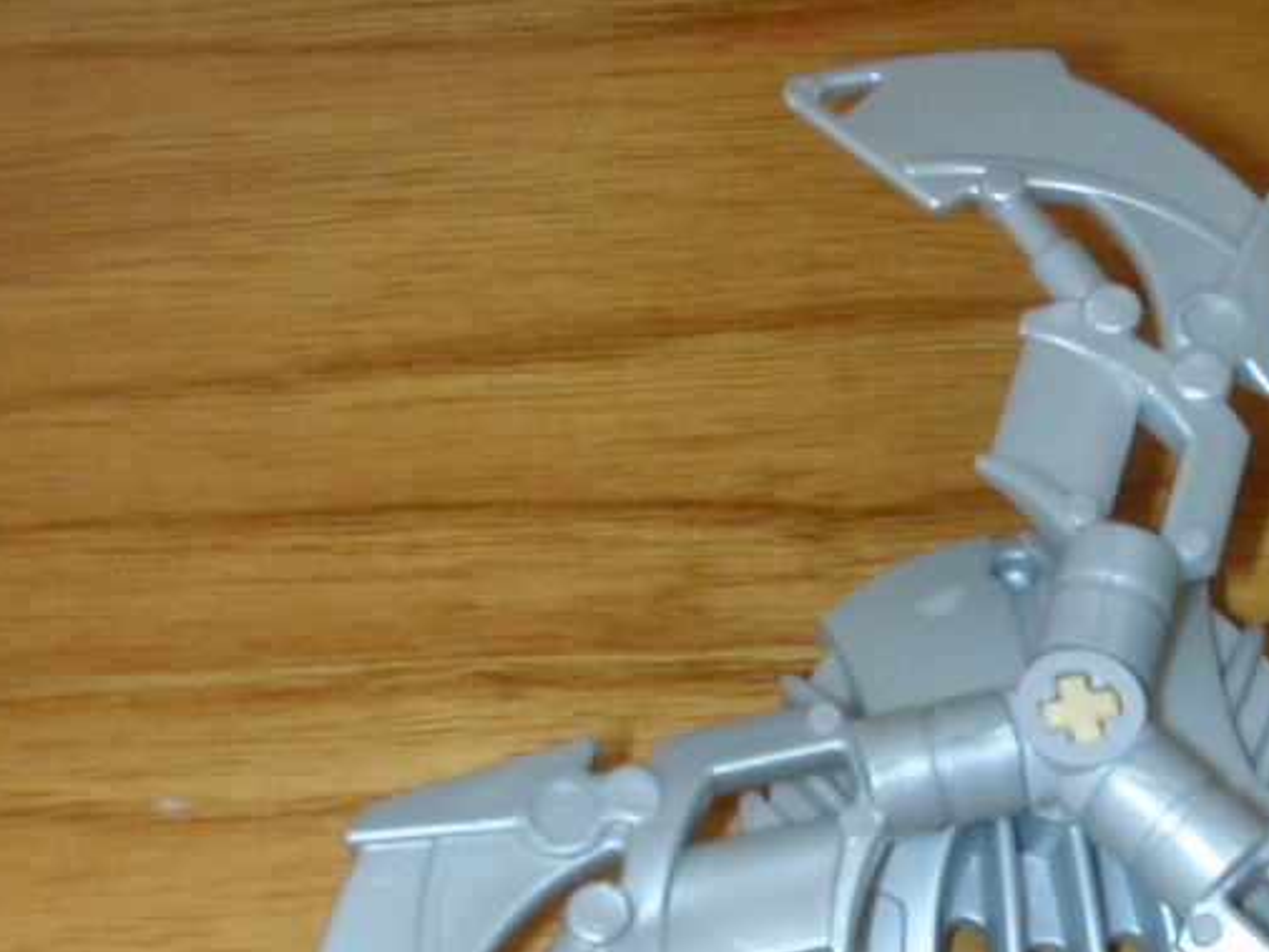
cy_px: 796
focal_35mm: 75
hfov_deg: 25.5
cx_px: 1015
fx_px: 2750
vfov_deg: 19.4
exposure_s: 1/30
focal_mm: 5.6
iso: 100
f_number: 4.5
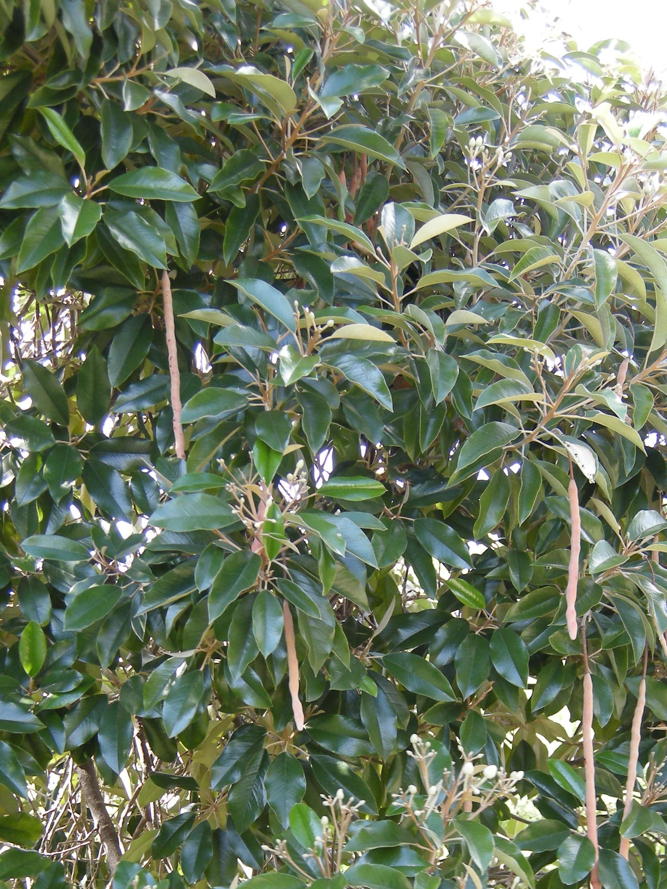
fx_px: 1644
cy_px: 746
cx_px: 306
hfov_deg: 22.9
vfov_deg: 29.4
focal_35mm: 64
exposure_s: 1/50
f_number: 2.7
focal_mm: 7.5
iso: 64
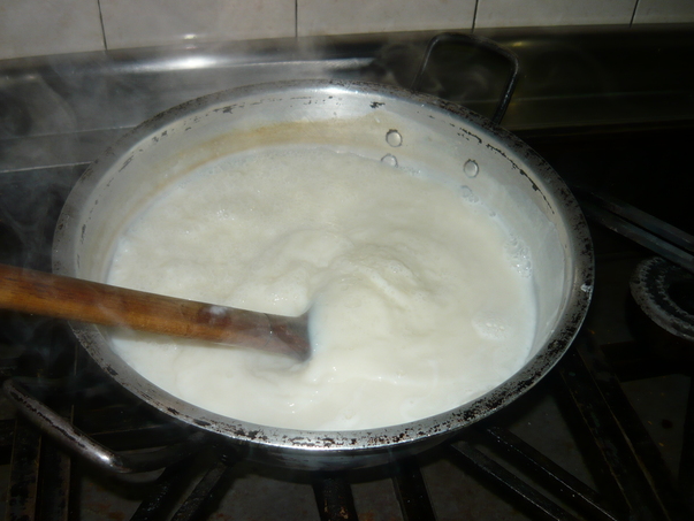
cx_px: 329
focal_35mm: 35
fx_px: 702
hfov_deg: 52.6
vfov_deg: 40.7
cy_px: 262
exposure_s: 1/30
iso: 100
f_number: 2.8
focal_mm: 5.5
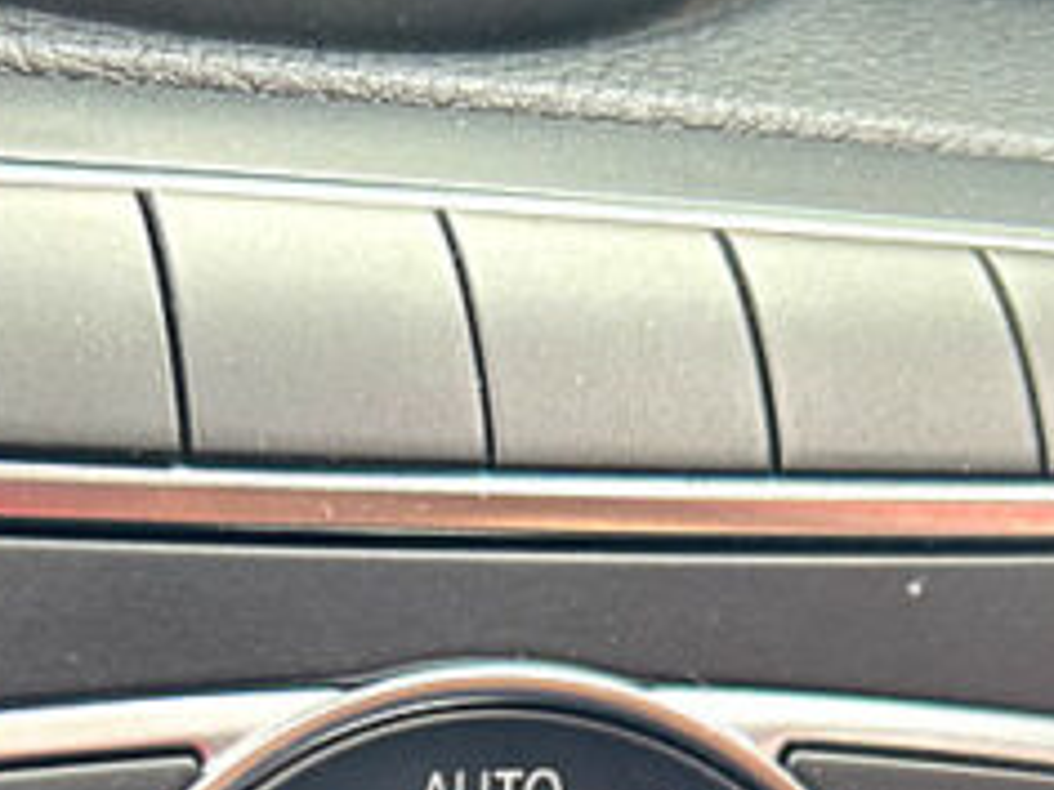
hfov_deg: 22.2
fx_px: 2679
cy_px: 1303
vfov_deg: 15.1
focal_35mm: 88
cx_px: 362
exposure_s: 1/75
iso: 125
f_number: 1.5
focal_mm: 5.7
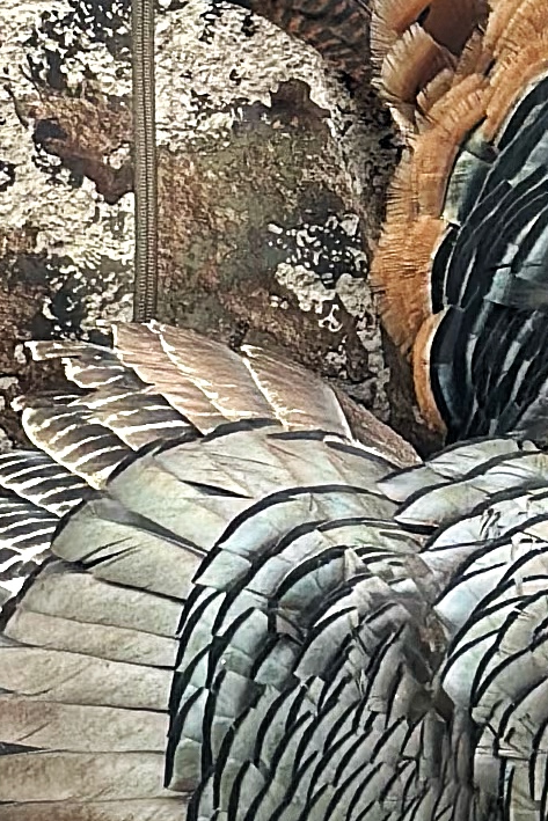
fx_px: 6481
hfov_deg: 4.8
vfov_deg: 7.2
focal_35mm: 284
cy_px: 91
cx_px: 648
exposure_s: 1/368
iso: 80
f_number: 1.78
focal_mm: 6.86
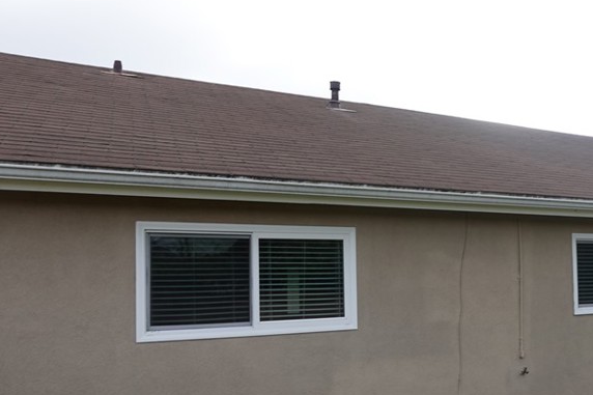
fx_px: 708
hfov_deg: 43.2
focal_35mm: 43
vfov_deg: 31.0
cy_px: 256
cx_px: 481
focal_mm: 9.4
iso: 125
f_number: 5.6
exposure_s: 1/200
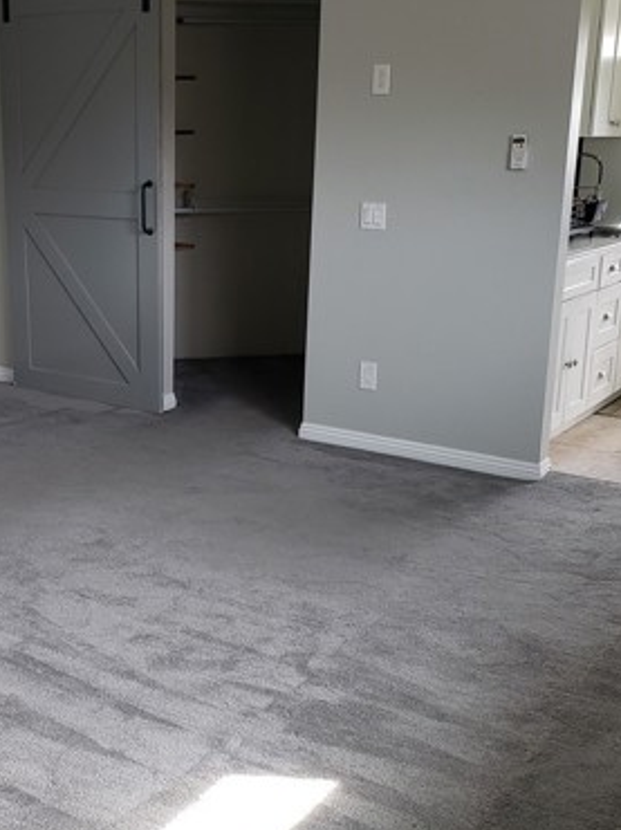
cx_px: 166
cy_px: 428
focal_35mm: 45
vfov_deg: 42.1
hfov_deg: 31.6
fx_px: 1078
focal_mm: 4.3
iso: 125
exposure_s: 1/50
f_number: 2.4
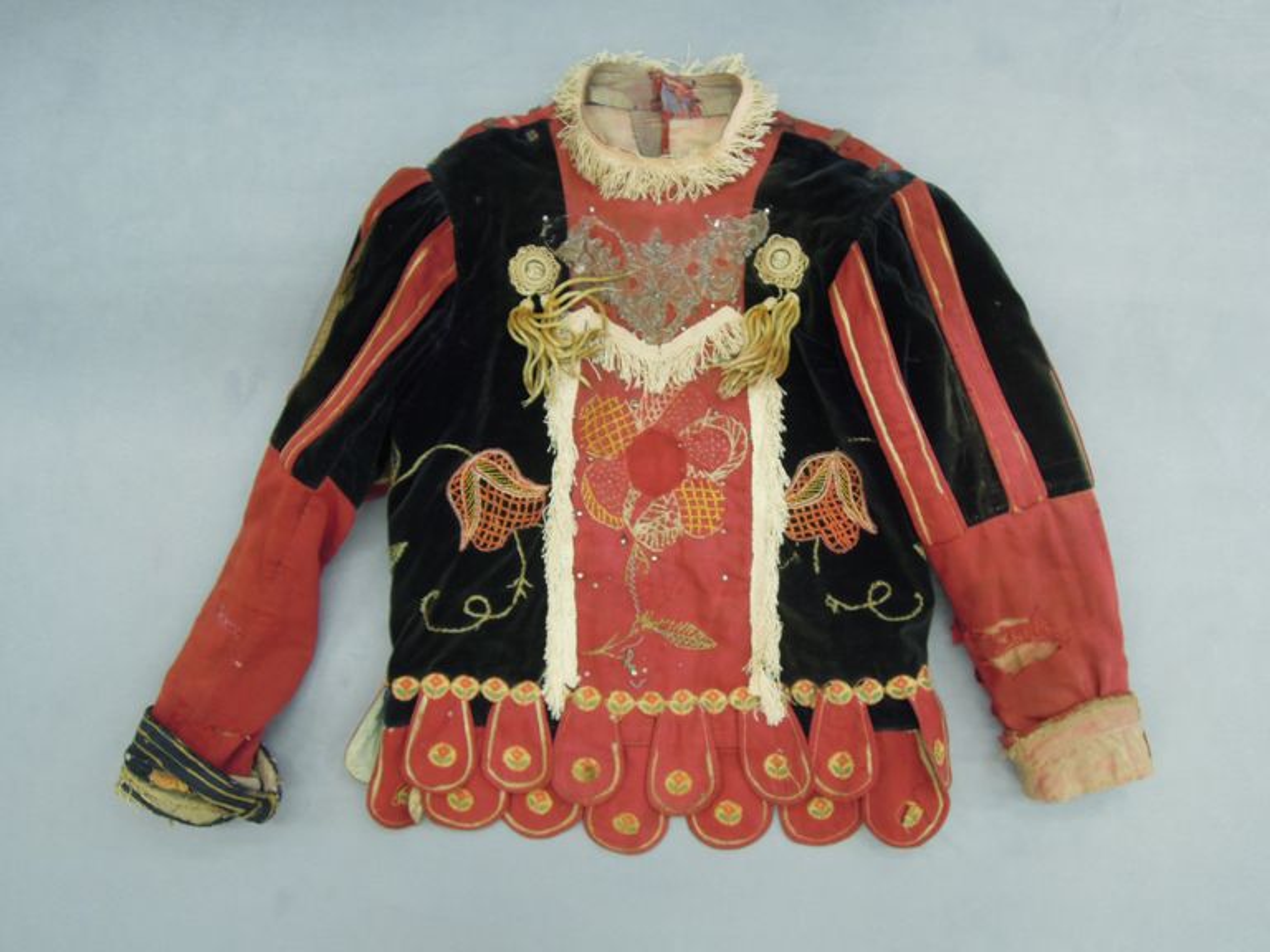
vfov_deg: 49.7
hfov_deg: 63.4
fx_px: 1027
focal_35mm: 28
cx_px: 635
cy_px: 476
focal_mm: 5
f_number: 2.8
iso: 220
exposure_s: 1/30
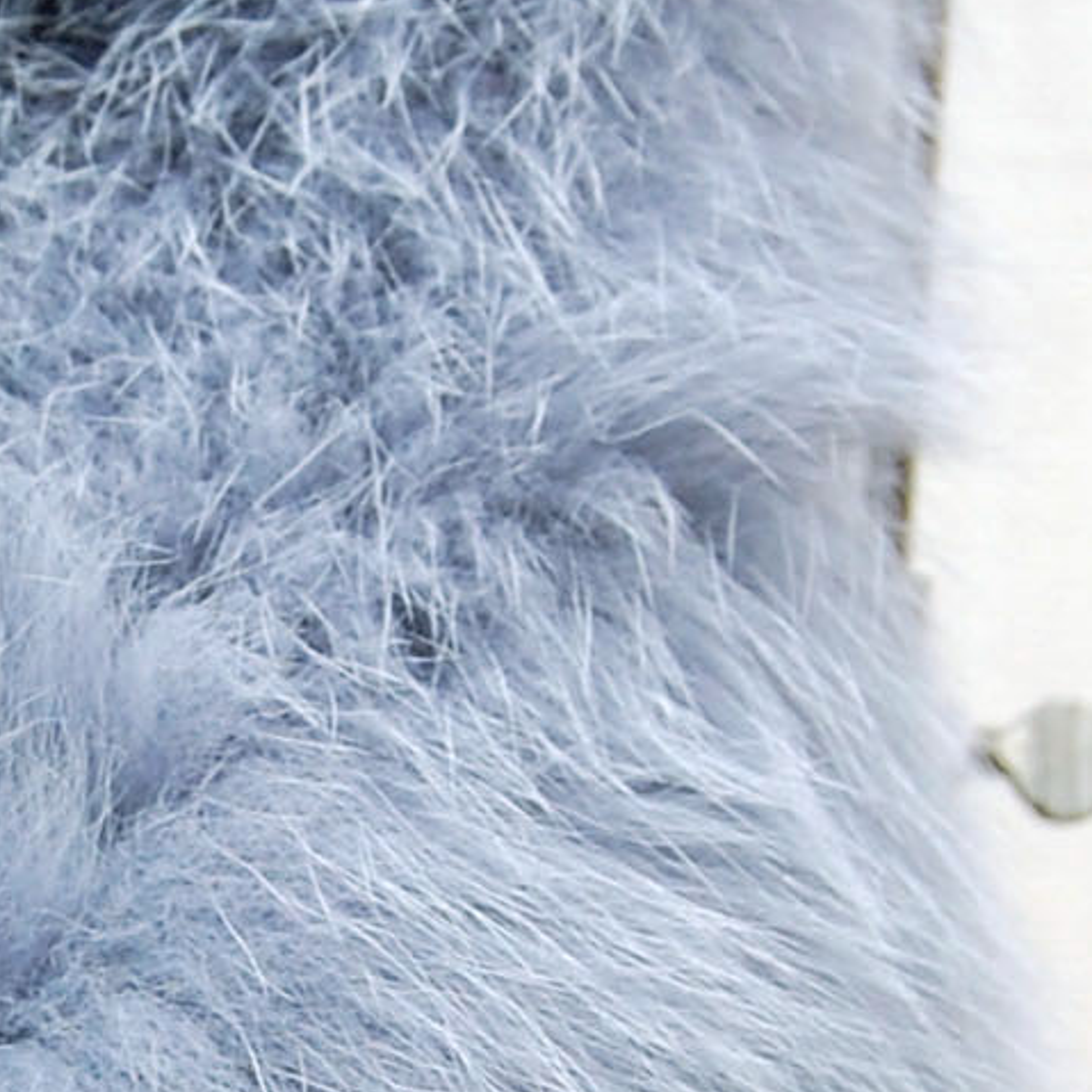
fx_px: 8566
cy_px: 1140
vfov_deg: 7.3
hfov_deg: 7.3
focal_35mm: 240
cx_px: -62
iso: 400
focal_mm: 30
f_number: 5
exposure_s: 1/100
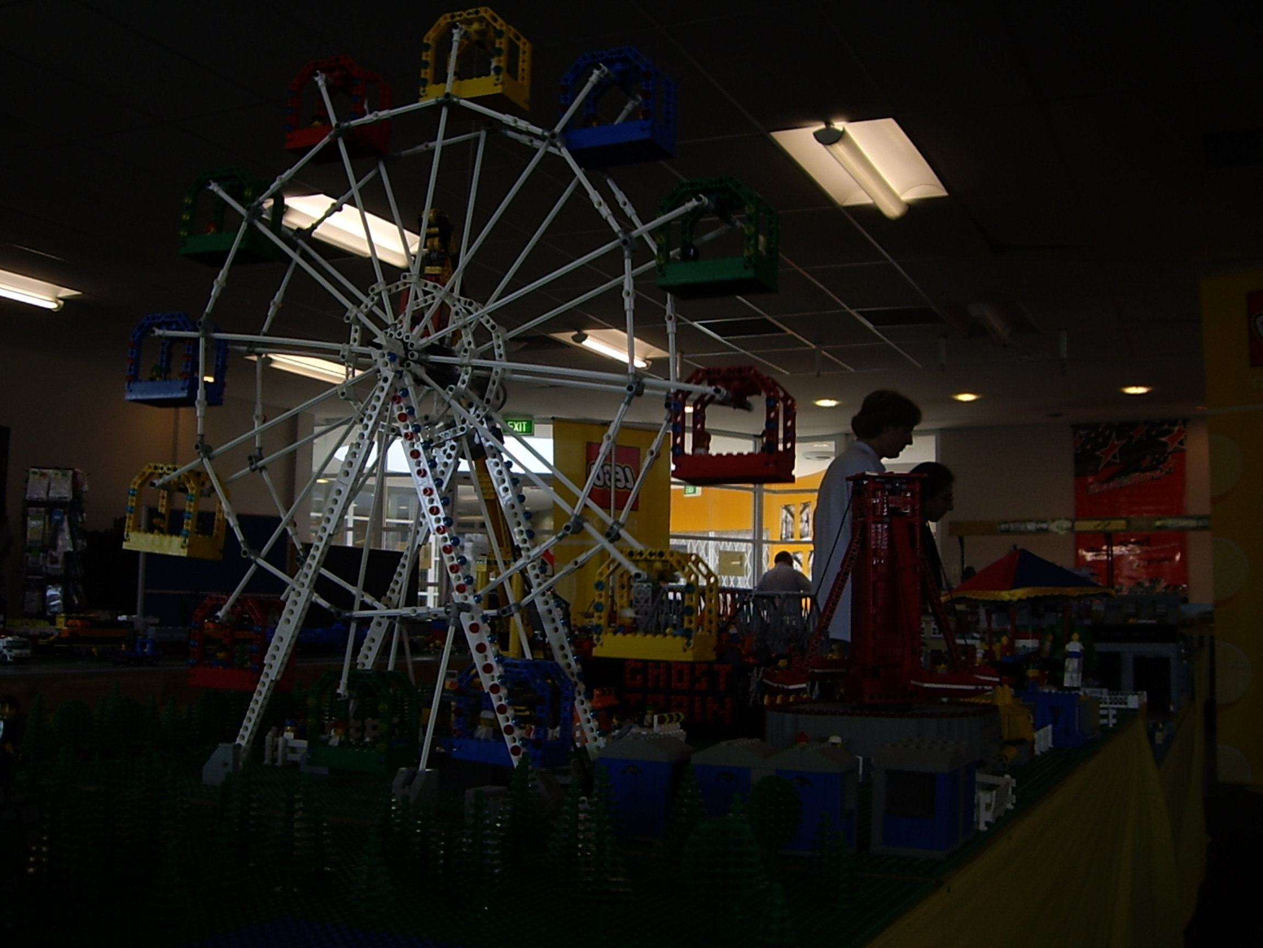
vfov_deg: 37.7
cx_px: 632
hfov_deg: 49.0
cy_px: 474
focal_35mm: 38
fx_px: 1386
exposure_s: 1/60
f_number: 2.7
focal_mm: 6.2
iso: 50
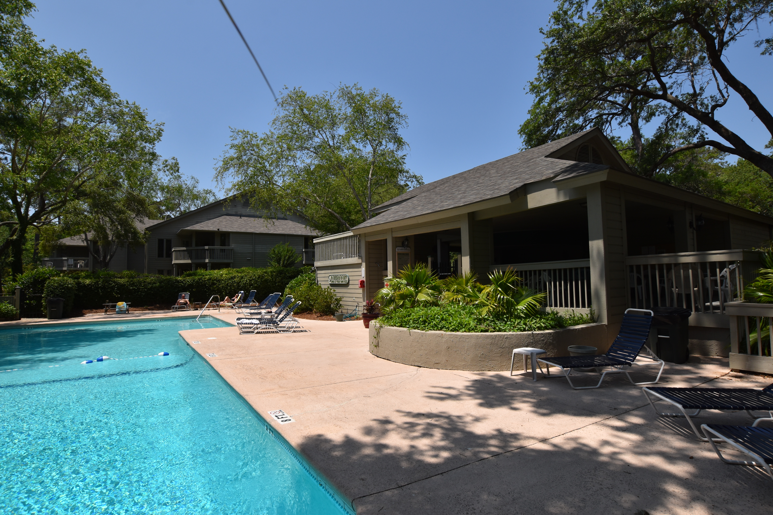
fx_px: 386
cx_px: 386
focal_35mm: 18
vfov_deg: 67.4
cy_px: 258
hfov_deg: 90.0
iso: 200
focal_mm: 12
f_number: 10
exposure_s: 1/400
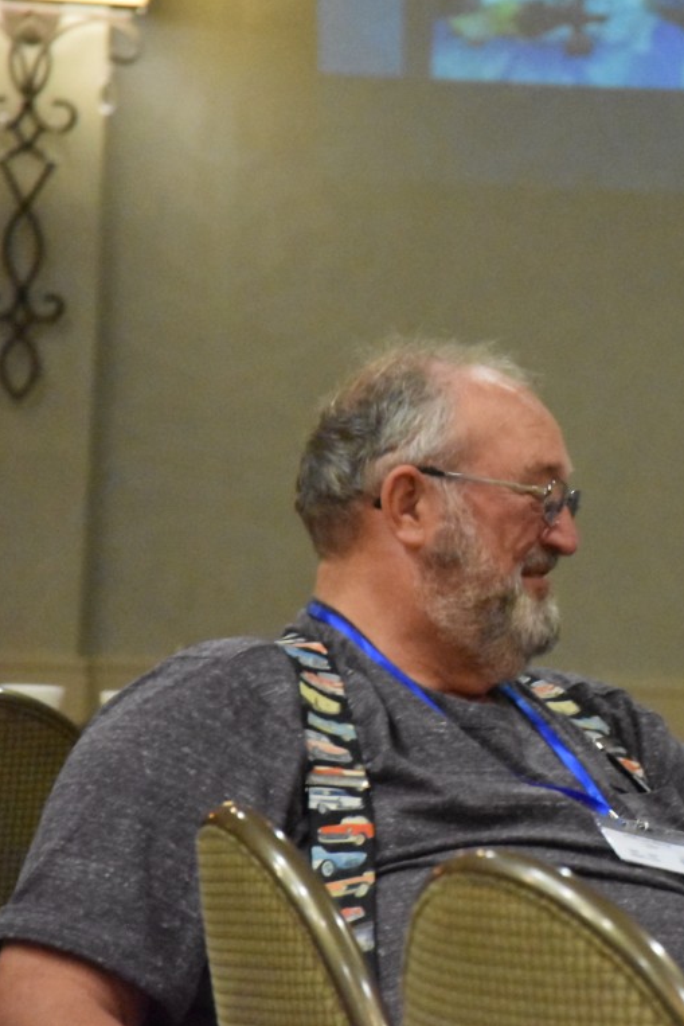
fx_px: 6772
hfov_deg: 5.8
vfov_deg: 8.7
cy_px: 515
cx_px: 726
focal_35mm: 238
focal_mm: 105
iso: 12800
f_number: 5.6
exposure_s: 1/80
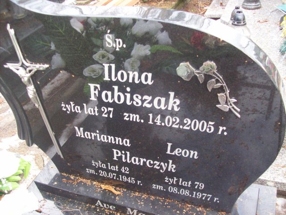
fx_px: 297
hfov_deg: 51.4
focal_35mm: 36
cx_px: 143
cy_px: 108
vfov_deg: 39.7
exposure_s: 1/74.6
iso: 200
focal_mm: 6
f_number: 2.7
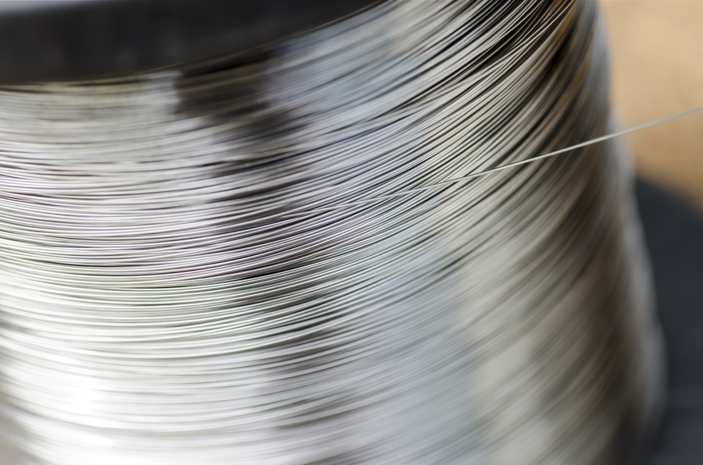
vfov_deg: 10.1
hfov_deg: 15.2
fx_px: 2631
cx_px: 352
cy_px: 232
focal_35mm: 135
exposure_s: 1/200
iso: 125
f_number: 6.3
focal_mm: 90
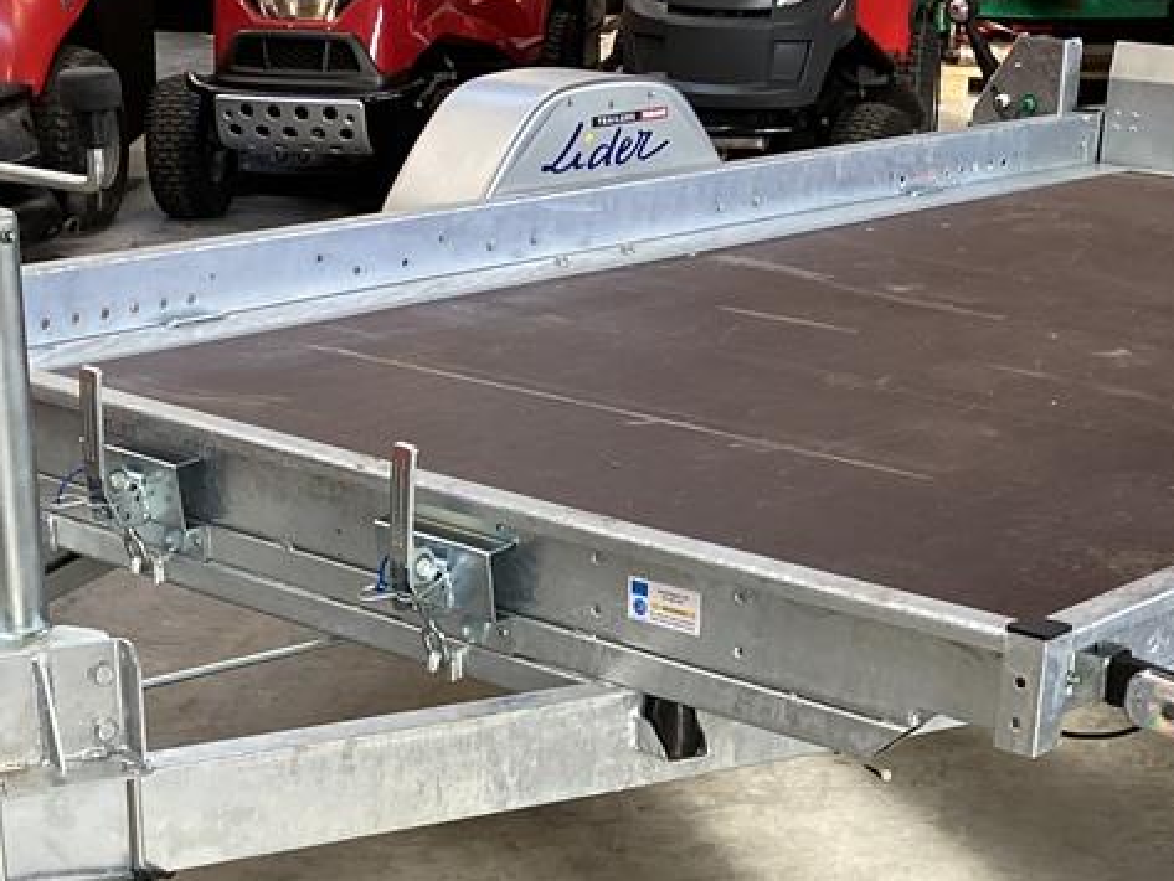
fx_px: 2510
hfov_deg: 26.3
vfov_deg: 19.1
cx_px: 618
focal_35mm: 74
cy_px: 978
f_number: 1.8
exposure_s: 1/50
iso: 125
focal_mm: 3.99
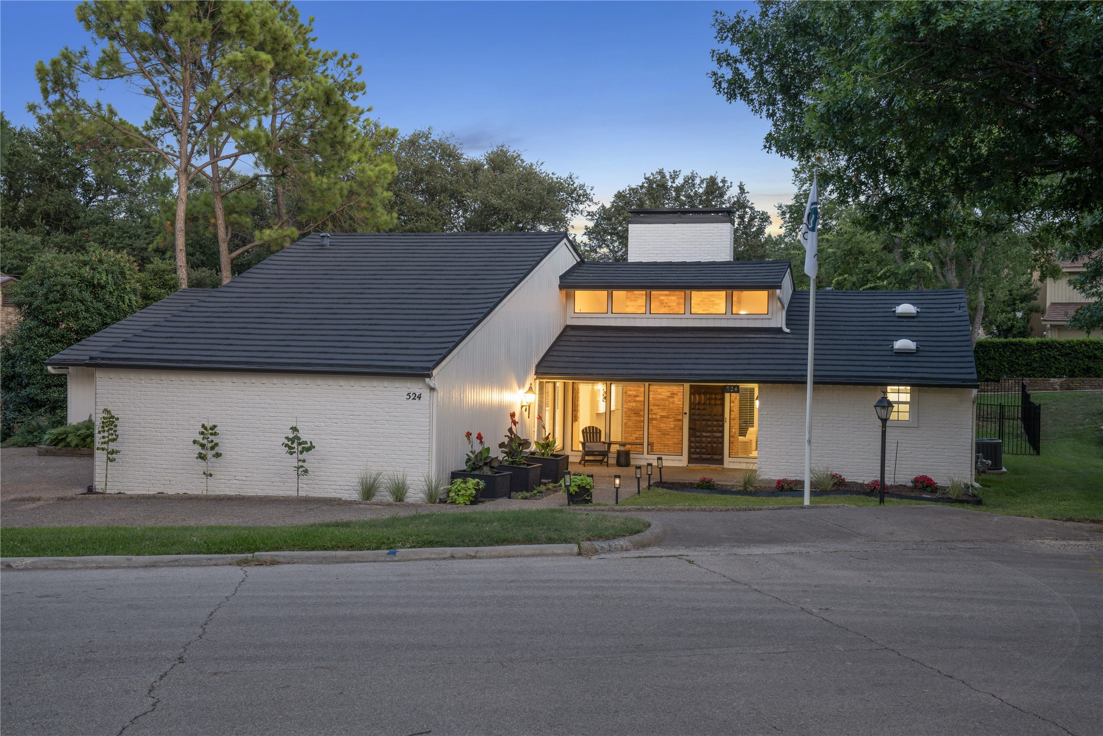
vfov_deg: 32.6
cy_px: 368
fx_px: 1256
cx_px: 552
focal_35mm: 41
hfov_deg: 47.4
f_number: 11
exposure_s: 2
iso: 200
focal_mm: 41
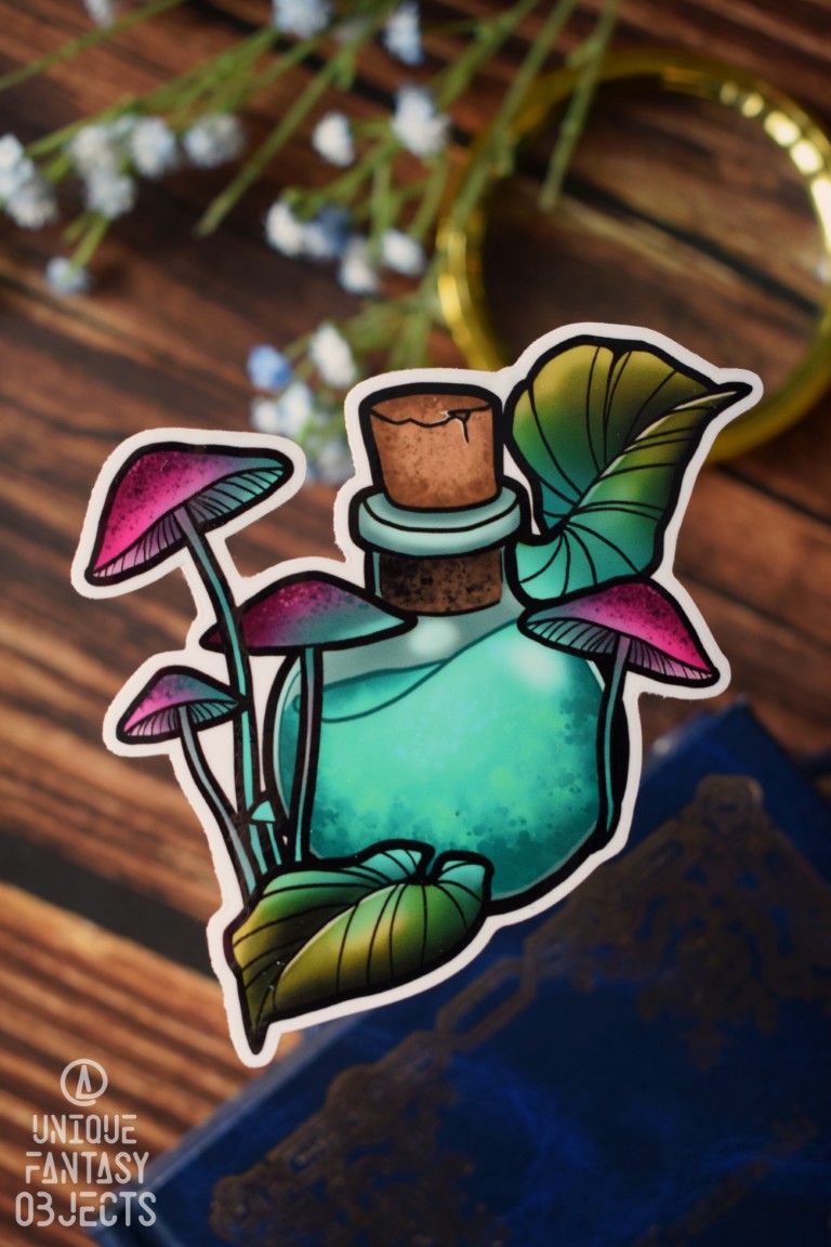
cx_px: 416
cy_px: 624
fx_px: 2181
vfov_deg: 31.9
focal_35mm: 63
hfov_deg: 21.6
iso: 450
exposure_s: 1/60
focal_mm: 42
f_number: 5
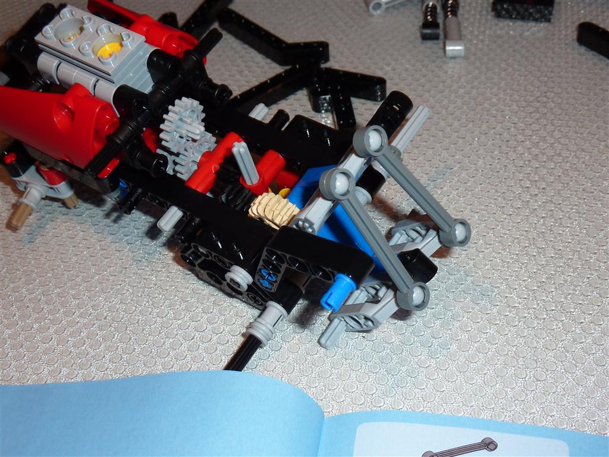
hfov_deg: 39.7
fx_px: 844
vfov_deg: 30.3
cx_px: 304
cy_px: 228
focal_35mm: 48
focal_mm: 7.9
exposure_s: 1/60
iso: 100
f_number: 4
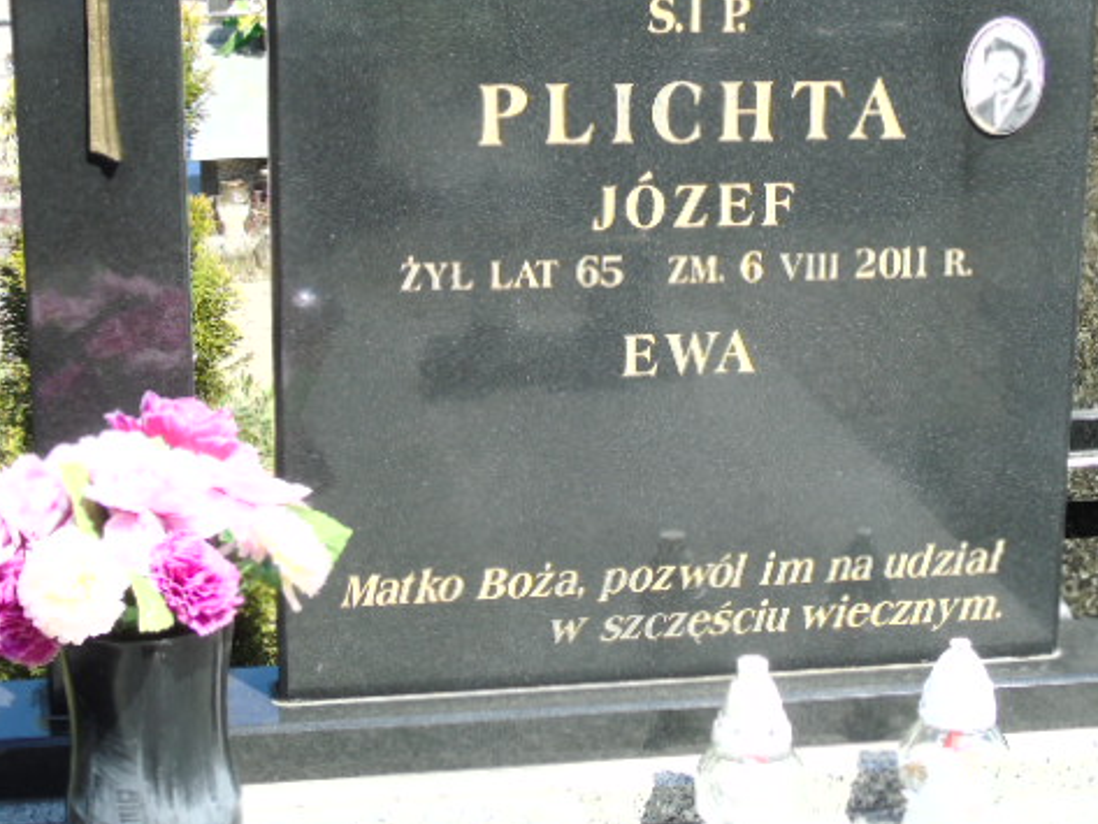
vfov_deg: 20.2
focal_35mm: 73
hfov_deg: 26.6
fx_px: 2316
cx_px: 657
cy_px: 339
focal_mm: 9.6
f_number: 4.3
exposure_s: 1/250
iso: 80
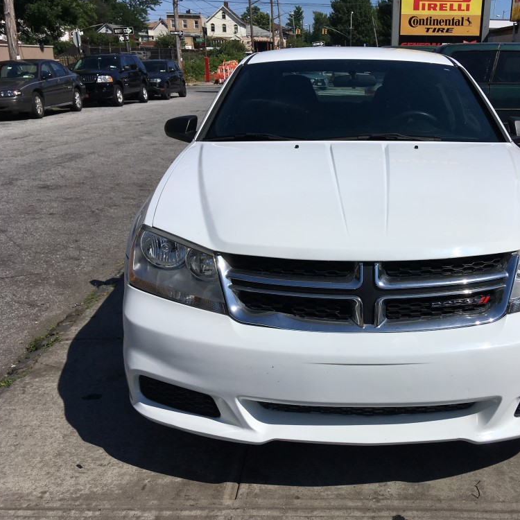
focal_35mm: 35
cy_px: 259
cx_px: 346
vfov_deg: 47.2
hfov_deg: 46.5
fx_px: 595
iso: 25
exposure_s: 1/5128
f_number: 2.2
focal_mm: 4.15
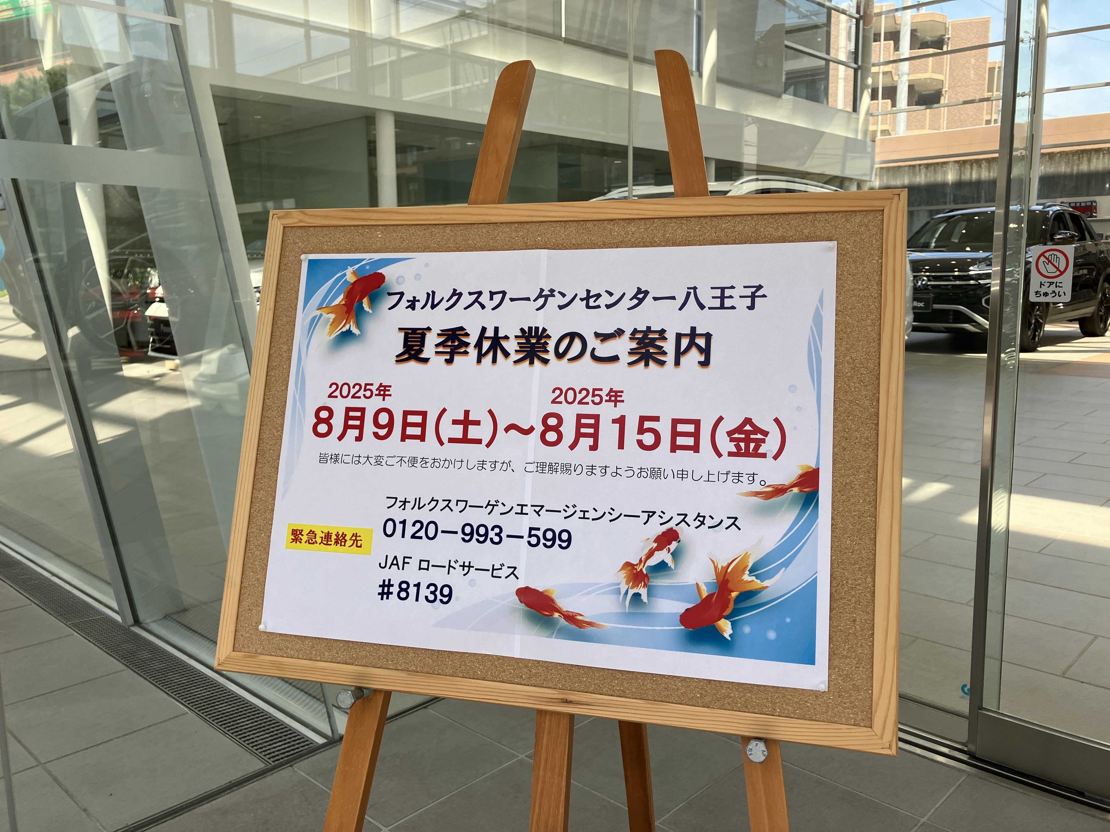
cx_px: 555
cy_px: 416
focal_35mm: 28
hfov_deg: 63.4
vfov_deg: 49.7
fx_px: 898
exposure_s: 1/445
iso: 32
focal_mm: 3.99
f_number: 1.8
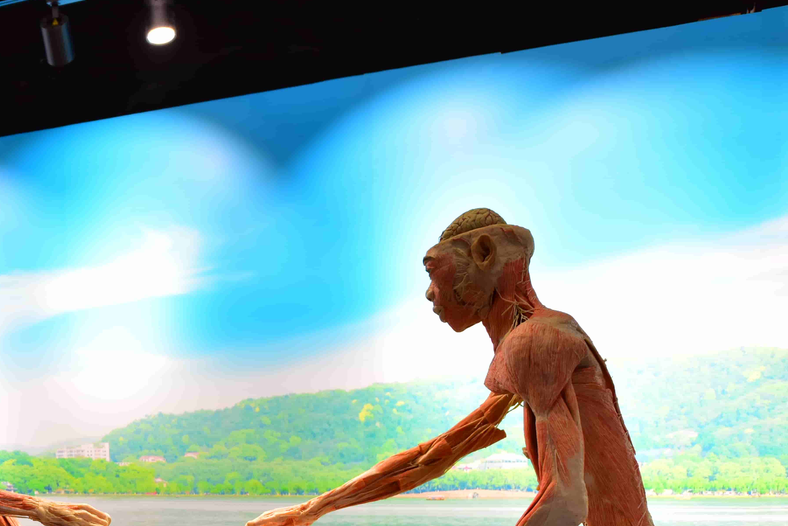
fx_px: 1073
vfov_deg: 26.3
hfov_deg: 37.0
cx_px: 36
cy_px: 506
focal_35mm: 49
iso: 400
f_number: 4
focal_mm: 24
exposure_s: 1/125
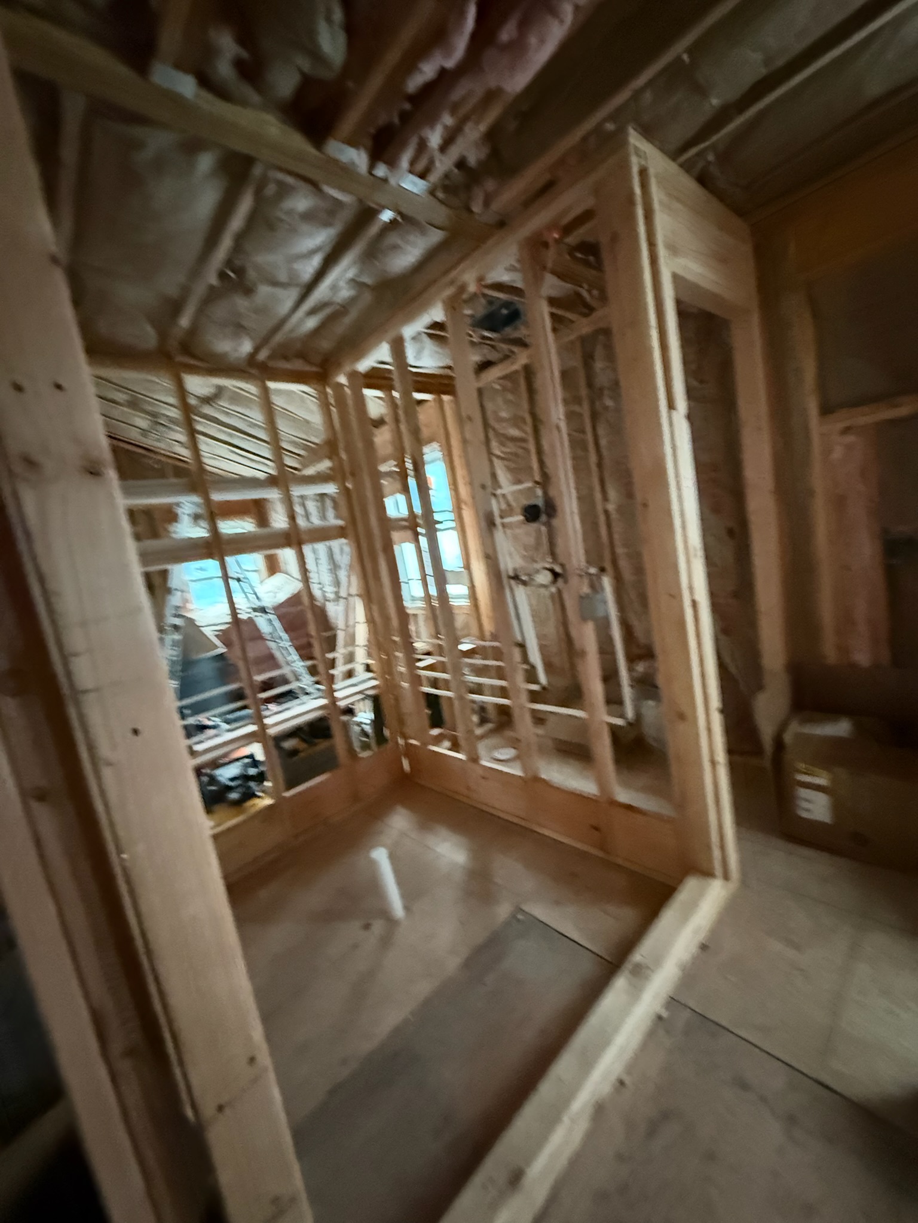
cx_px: 459
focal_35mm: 14
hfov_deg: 85.7
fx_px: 495
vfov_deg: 102.1
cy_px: 612
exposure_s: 1/36
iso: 1600
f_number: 2.2
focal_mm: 2.22
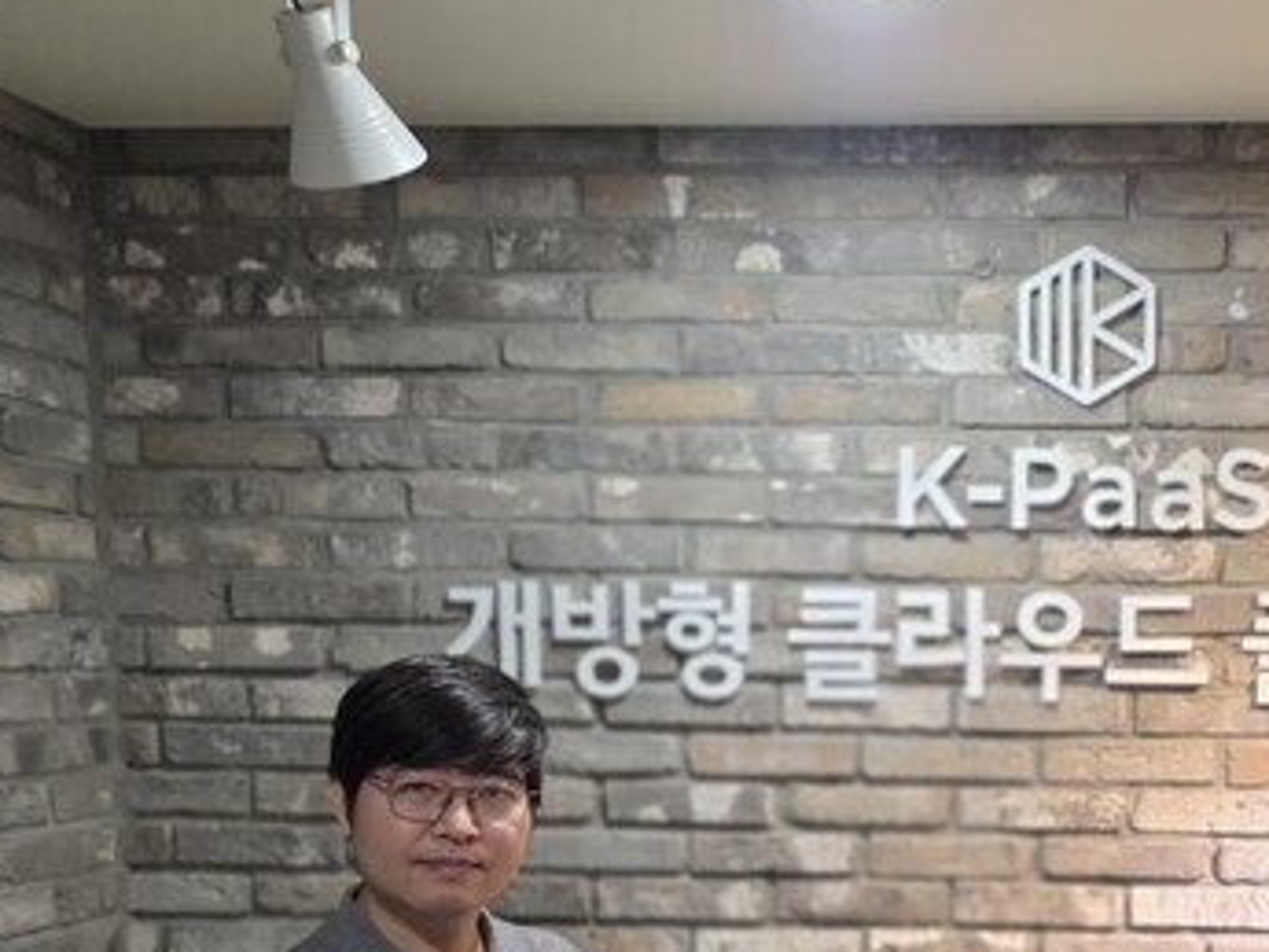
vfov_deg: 34.5
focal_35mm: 40
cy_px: 805
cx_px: 1078
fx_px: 1467
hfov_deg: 43.7
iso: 320
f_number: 1.7
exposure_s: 1/120
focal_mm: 6.3
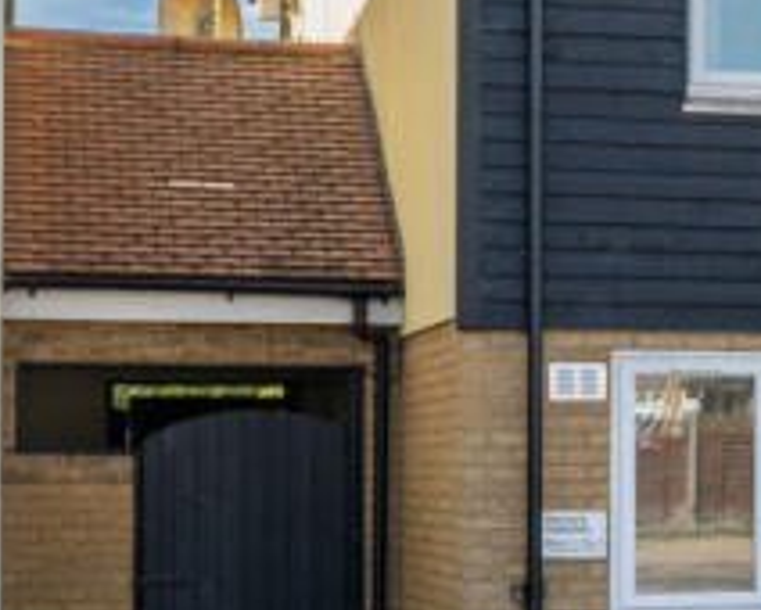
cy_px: 102
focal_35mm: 136
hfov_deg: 12.5
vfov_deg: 11.3
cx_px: 1497
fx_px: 3066
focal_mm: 30
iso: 320
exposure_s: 1/100
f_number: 8
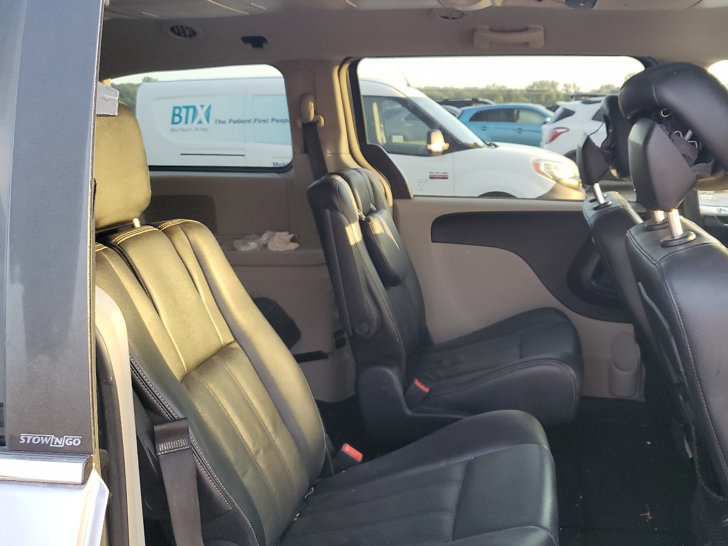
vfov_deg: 42.8
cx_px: 461
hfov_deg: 54.6
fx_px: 694
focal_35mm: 33
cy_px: 309
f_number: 1.5
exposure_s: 1/120
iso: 86
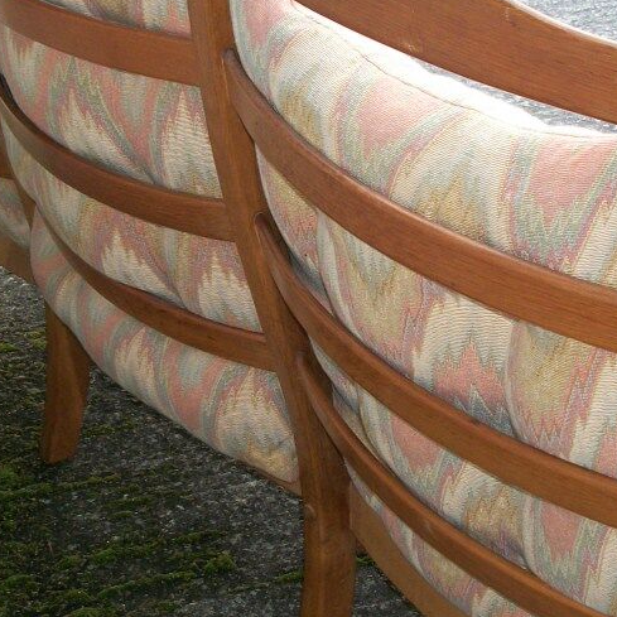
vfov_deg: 23.3
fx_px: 1492
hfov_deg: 23.4
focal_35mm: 74
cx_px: 328
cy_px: 275
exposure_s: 1/30
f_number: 2.9
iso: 80
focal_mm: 5.7
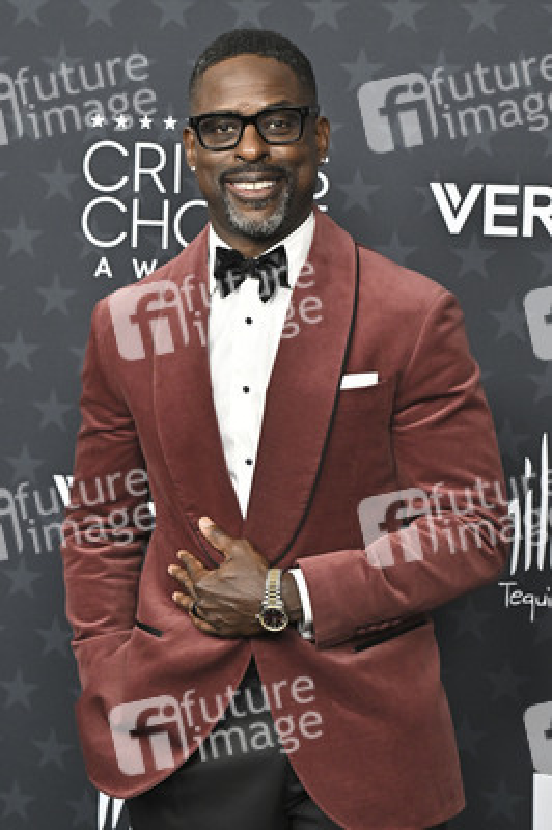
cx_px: 276
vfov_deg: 21.9
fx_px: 2143
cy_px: 415
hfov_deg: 14.7
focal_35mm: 93
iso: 1250
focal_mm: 62
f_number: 5
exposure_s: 1/320
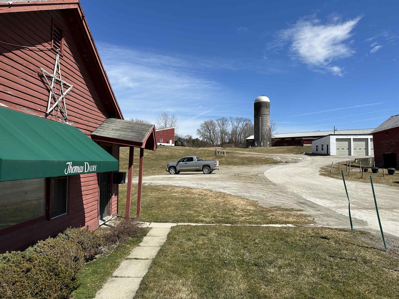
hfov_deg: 71.6
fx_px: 277
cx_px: 200
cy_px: 150
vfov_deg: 56.8
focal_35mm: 24
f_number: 1.78
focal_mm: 6.86
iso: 80
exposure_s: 1/6623
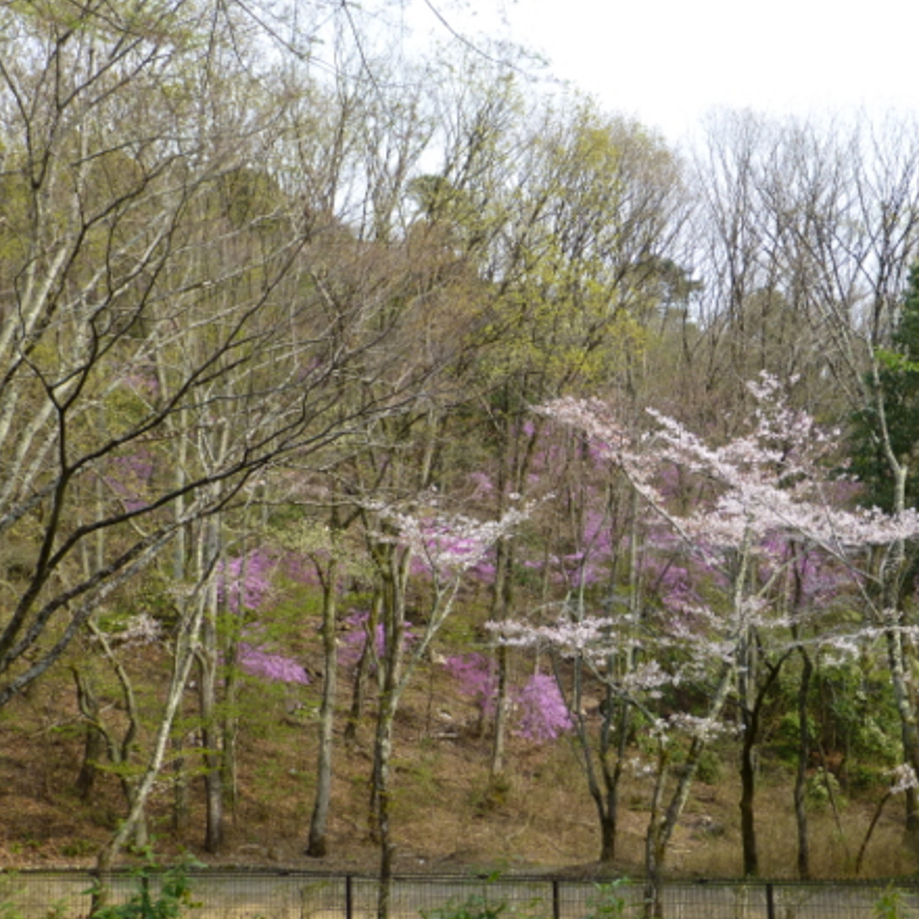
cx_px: 585
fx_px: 1412
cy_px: 468
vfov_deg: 36.1
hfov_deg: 35.8
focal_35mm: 47
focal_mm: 6.9
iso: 100
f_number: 3.9
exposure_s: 1/250
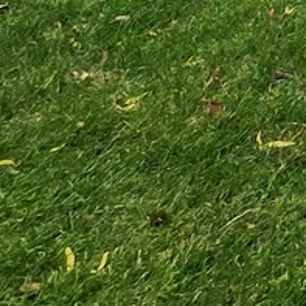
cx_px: 949
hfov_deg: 11.1
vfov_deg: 13.5
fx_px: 840
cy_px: -471
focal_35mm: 84
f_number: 2.2
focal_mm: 2.2
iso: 50
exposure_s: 1/560
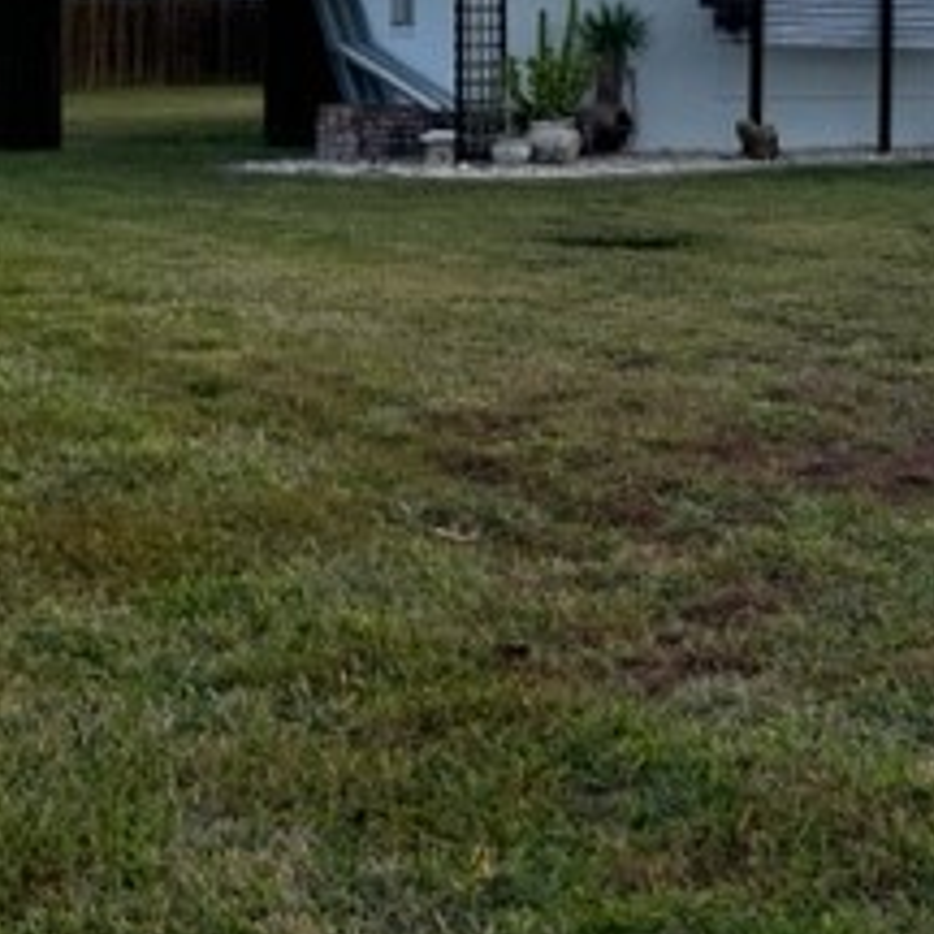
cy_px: 91
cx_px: 1168
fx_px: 2076
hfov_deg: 22.9
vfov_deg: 24.6
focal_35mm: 68
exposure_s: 1/2137
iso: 50
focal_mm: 5.1
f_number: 1.6
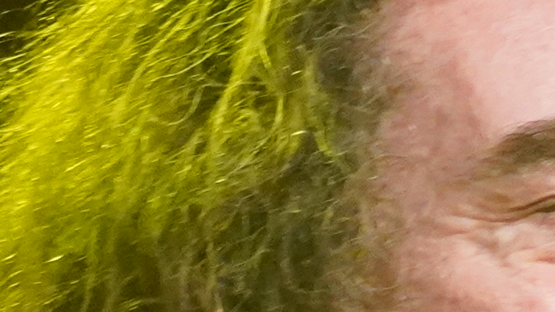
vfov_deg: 1.4
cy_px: 679
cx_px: 652
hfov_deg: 2.5
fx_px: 12672
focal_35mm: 861
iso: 10000
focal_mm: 105
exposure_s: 1/125
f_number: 4
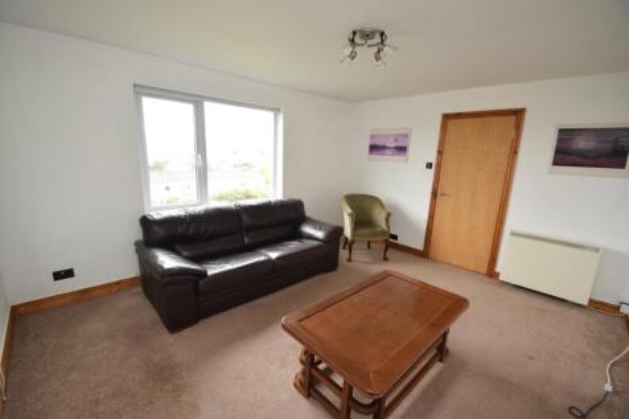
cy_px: 210
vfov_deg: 77.3
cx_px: 314
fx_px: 262
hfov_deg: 100.4
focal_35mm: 15
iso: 800
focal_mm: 10
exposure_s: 1/125
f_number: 5.6
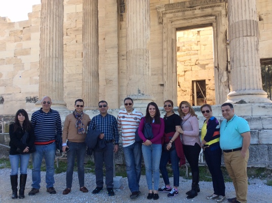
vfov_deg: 44.0
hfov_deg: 56.9
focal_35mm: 32
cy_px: 102
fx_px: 251
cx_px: 136
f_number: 2.4
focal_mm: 3.3
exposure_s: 1/312
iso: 32
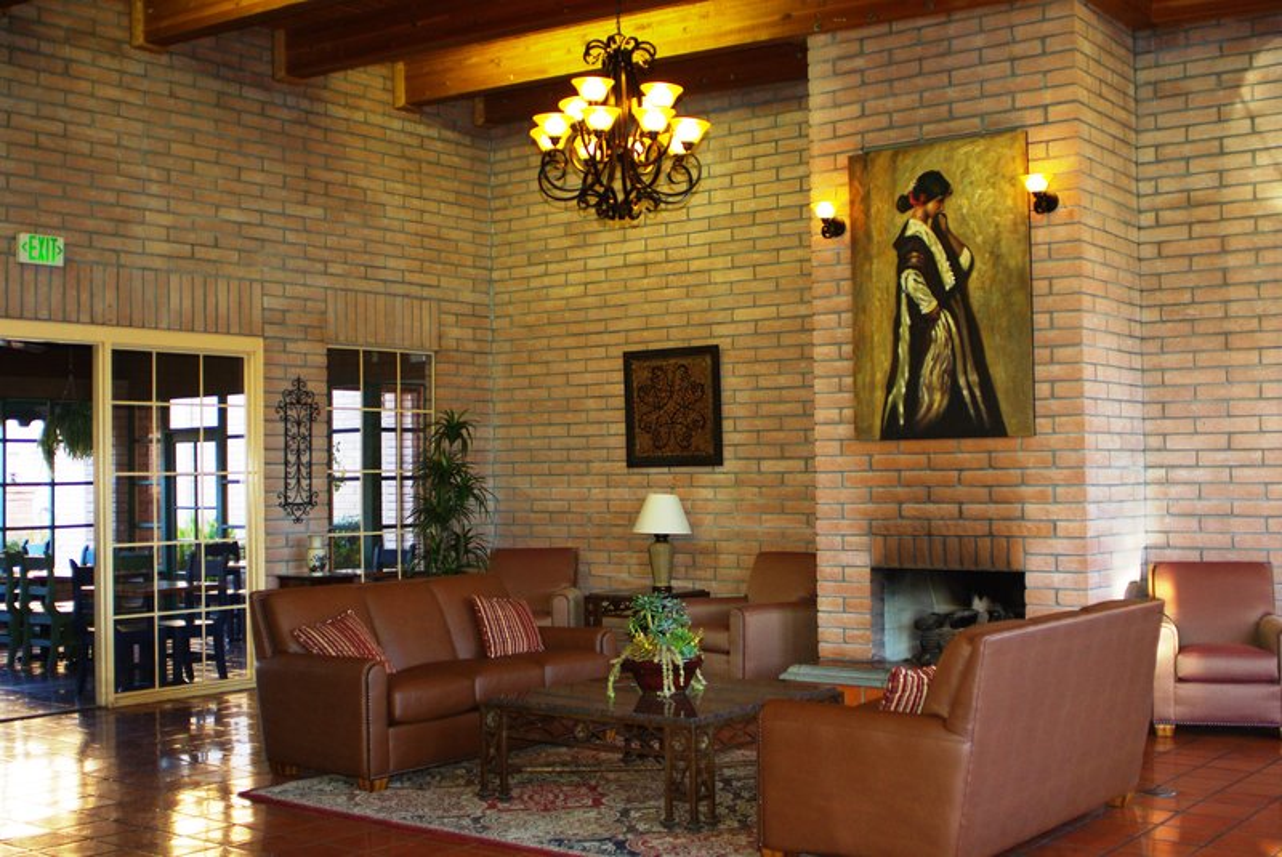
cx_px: 641
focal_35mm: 42
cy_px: 428
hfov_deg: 46.4
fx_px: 1497
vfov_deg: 32.0
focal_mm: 28
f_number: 4
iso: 400
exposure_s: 1/45
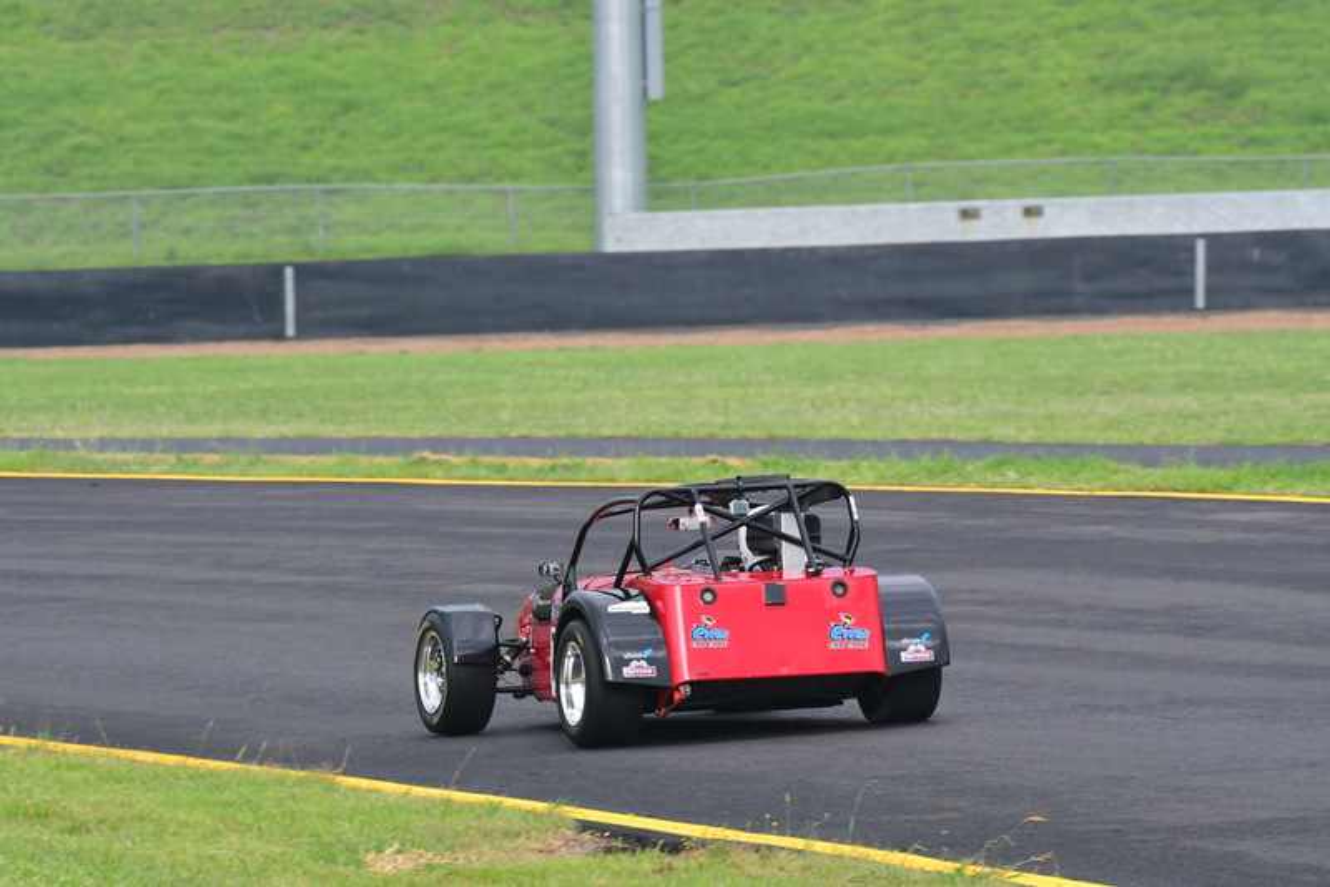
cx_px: 665
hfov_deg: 4.7
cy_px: 444
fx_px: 16076
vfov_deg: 3.2
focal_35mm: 435
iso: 1250
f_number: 10
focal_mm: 290
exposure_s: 1/640
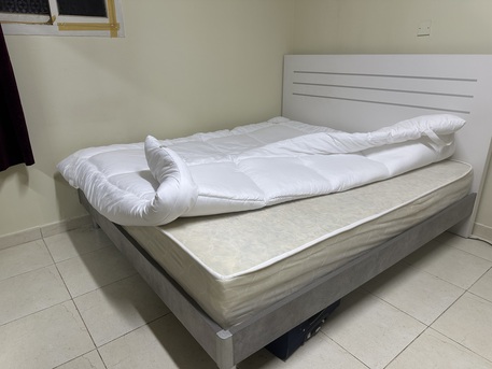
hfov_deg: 71.6
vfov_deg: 56.8
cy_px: 184
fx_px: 341
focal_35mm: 24
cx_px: 246
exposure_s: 1/60
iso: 125
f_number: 1.78
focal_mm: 6.86
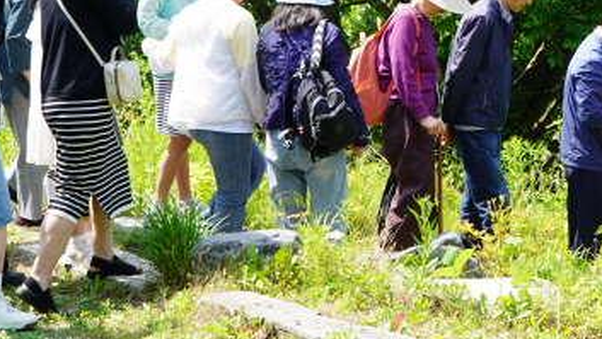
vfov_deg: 10.8
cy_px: 14
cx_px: 549
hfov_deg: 18.8
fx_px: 1789
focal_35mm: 112
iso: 100
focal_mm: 36
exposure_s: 1/160
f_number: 5
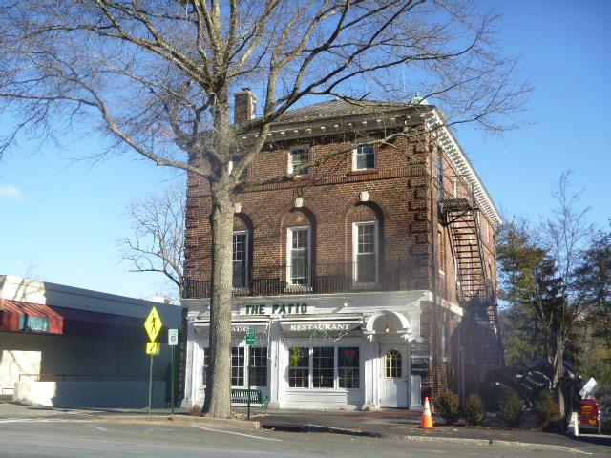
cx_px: 306
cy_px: 229
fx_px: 724
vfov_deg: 35.1
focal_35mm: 41
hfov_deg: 45.8
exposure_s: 1/200
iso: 100
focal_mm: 7.3
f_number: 4.6
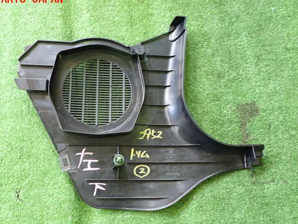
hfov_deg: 53.8
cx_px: 130
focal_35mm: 34
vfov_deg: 41.8
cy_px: 119
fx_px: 293
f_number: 2.3
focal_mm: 5.4
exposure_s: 1/30
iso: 640
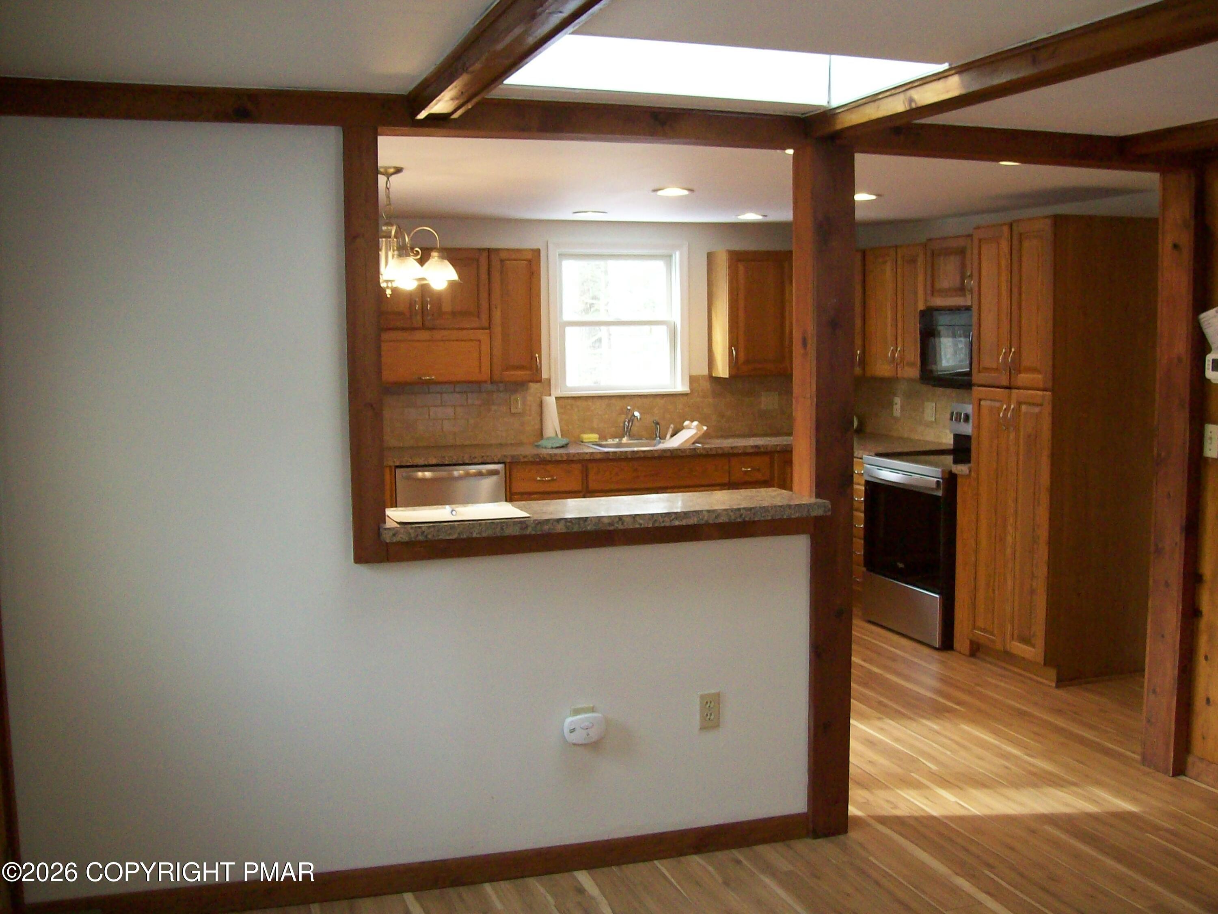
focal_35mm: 36
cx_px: 609
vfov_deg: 39.7
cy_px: 457
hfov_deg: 51.4
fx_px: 1267
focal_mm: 6
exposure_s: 1/64
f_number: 2.7
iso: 200
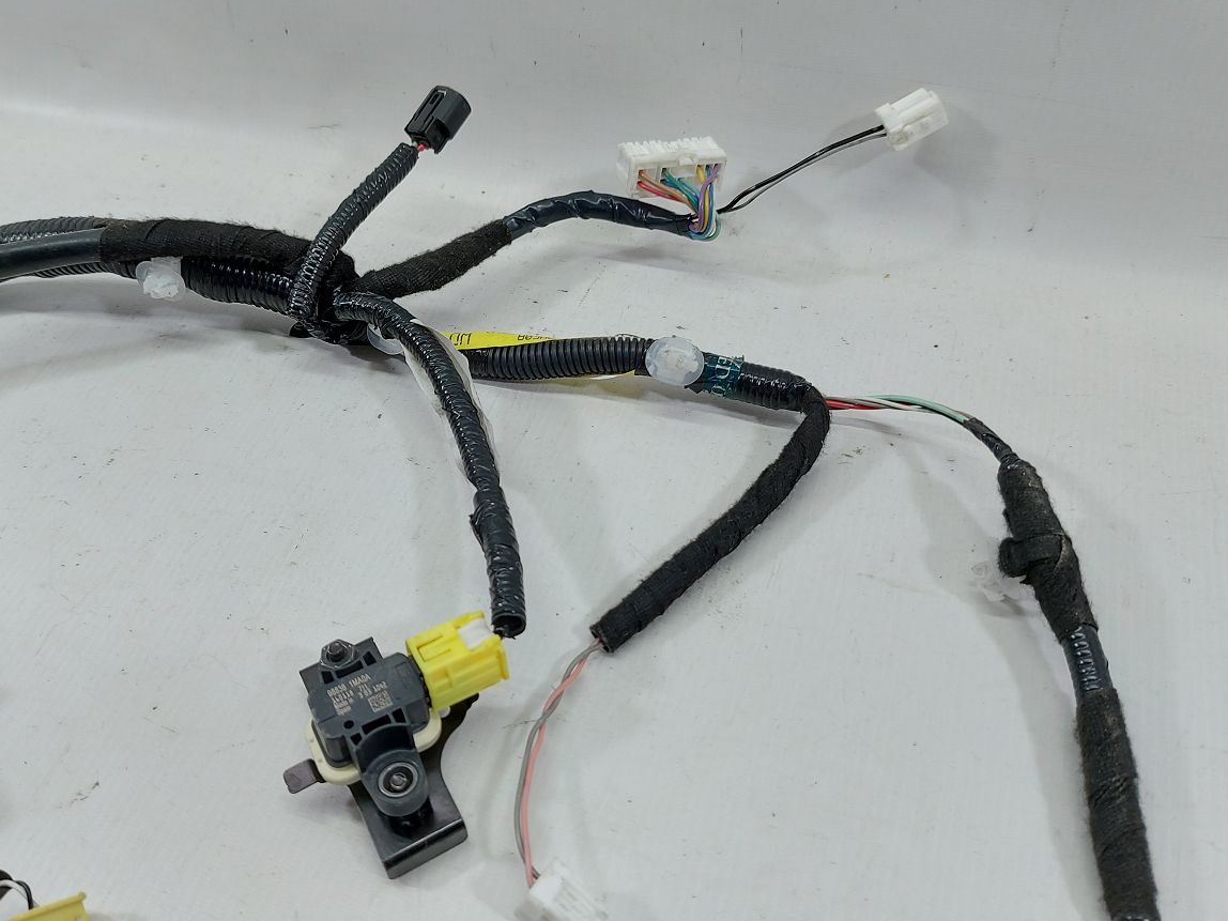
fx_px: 1029
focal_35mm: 29
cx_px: 536
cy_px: 450
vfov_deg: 48.2
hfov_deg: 61.4
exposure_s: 1/50
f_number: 1.8
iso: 50
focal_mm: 5.23
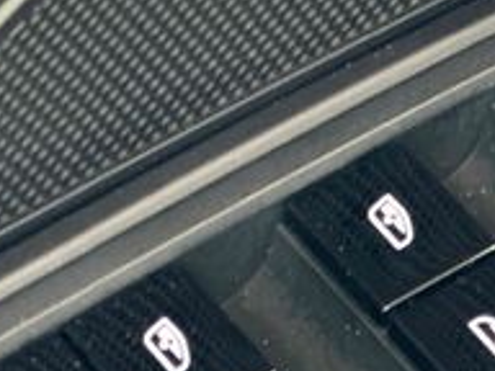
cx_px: 498
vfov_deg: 5.8
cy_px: 234
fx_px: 3675
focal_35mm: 257
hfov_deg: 7.7
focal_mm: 9
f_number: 2.8
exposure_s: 1/15
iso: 500
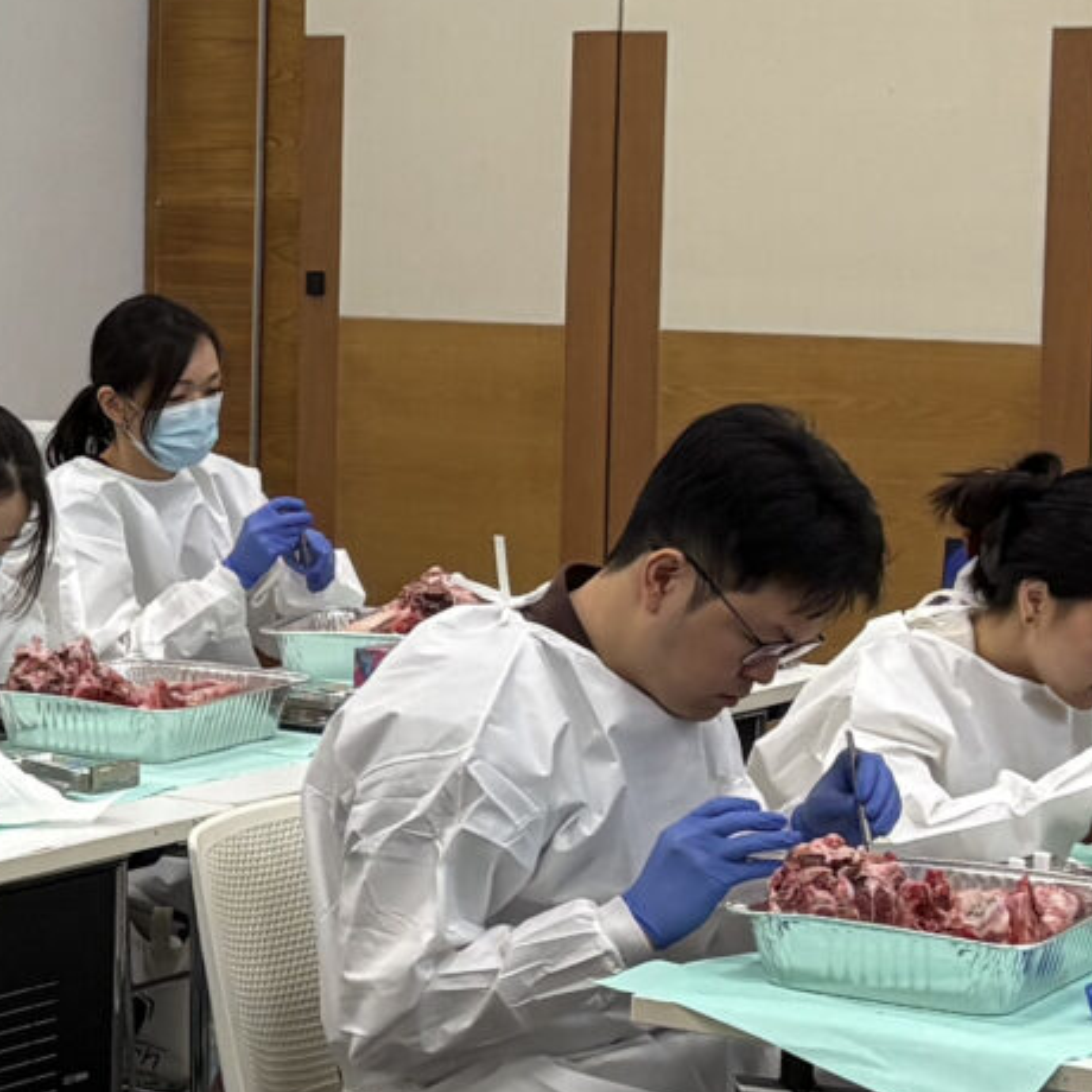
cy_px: 515
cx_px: -662
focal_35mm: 128
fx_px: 4568
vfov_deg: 13.6
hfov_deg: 12.8
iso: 125
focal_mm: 5.96
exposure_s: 1/81
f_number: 1.6
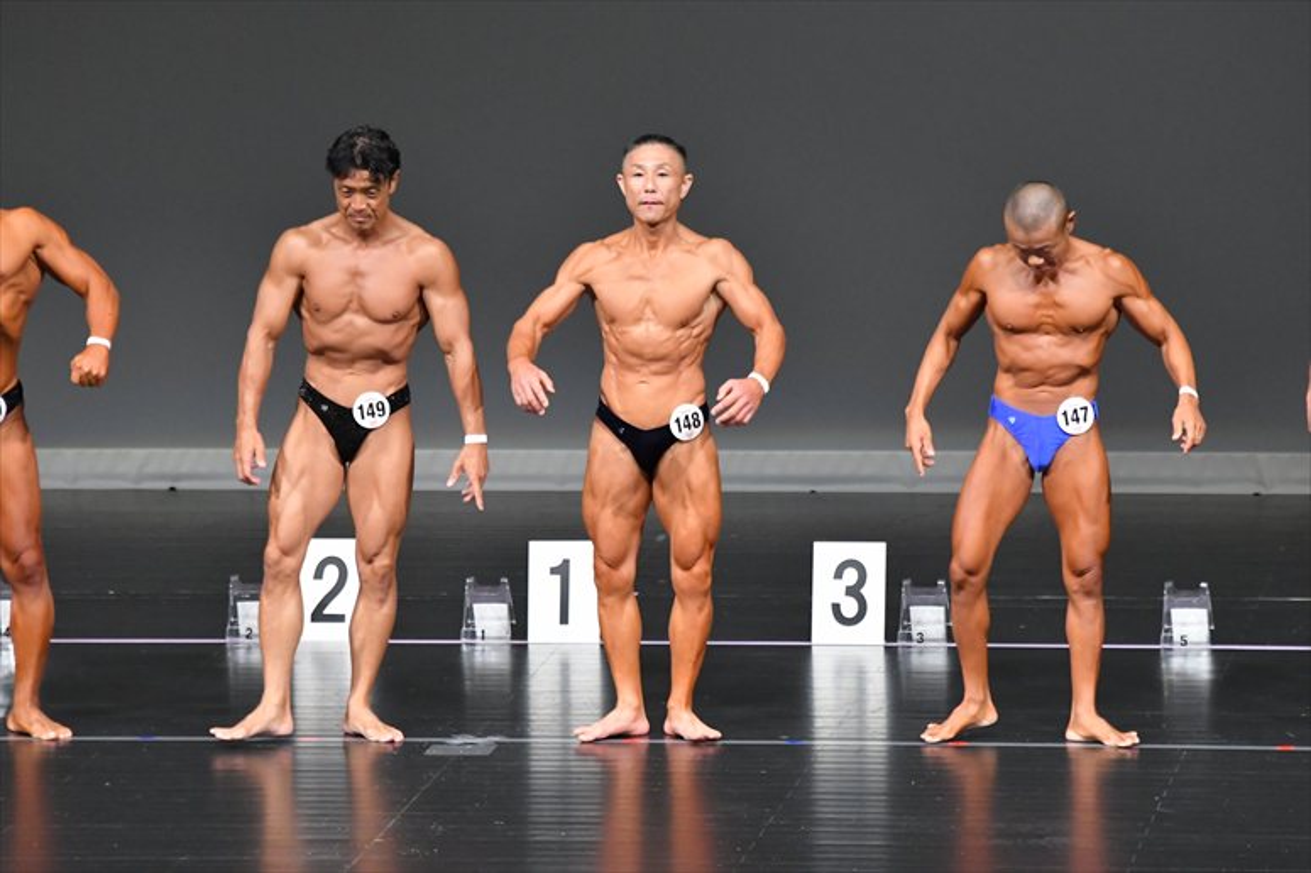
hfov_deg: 7.2
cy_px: 436
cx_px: 656
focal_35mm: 285
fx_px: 10374
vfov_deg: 4.8
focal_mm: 190
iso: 5000
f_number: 5.6
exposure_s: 1/400
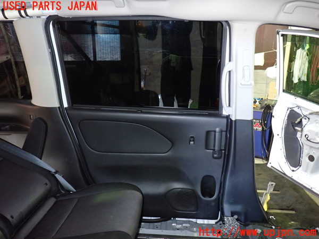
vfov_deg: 54.9
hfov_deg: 69.4
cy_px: 120
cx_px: 160
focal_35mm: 25
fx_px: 230
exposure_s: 1/30
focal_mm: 4.5
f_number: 2
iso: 640
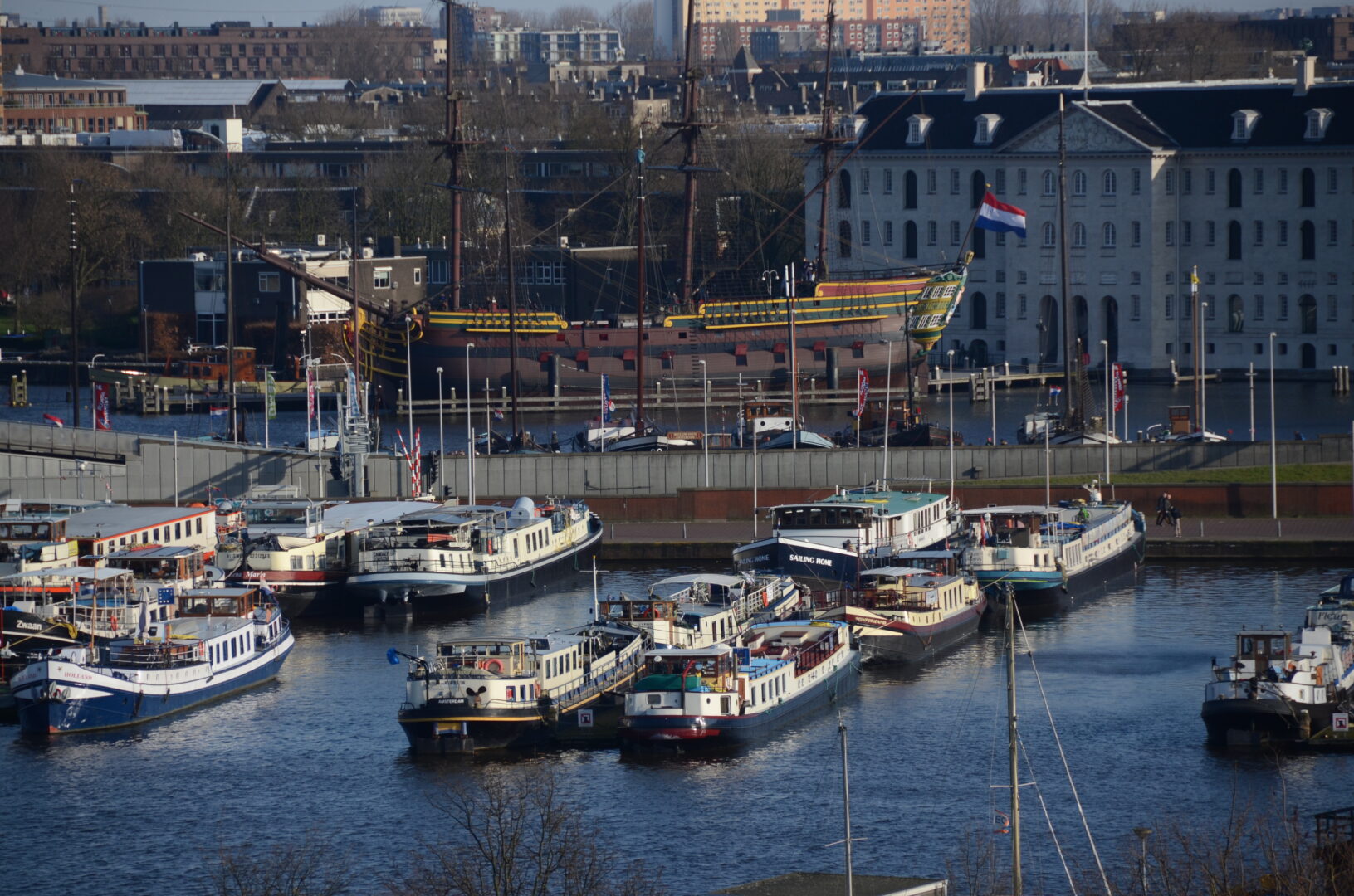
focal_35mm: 255
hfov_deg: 8.1
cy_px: 448
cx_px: 677
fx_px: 9570
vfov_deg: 5.4
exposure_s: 1/1250
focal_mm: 170
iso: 250
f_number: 5.6
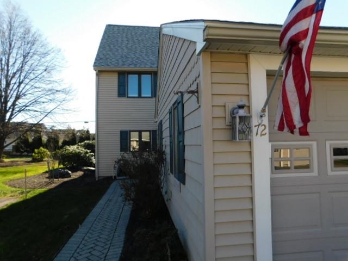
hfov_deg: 71.6
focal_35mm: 24
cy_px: 130
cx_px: 174
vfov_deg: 56.8
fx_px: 241
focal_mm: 4.1
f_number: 3
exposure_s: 1/640
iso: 125
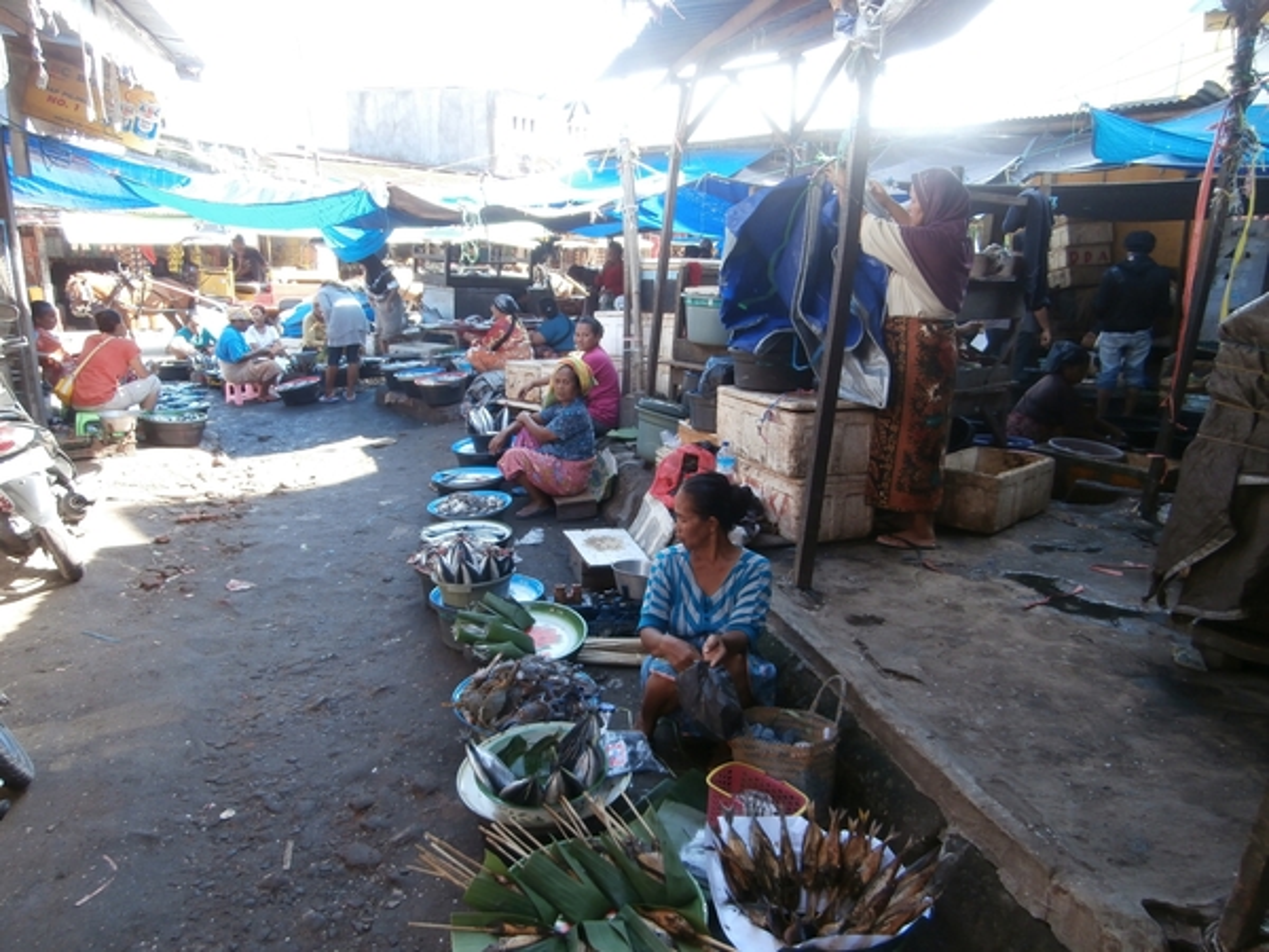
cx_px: 634
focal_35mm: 24
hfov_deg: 71.6
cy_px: 476
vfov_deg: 56.8
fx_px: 880
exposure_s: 1/60
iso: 100
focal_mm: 4.2
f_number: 3
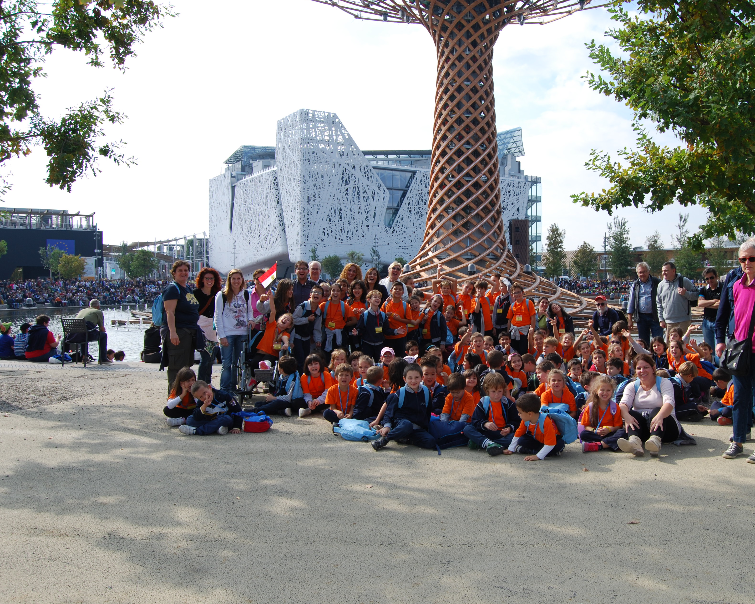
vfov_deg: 47.1
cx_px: 446
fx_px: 693
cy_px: 296
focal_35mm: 31
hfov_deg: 56.8
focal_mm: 18
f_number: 7.1
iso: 100
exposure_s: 1/200
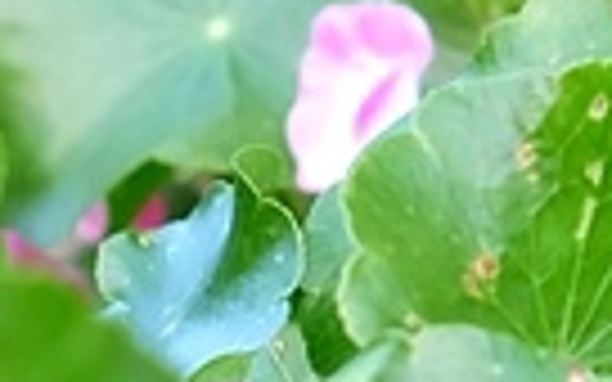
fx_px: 10658
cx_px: 684
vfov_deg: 2.1
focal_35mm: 639
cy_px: 335
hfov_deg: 3.3
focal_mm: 55
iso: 200
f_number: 4
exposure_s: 1/30
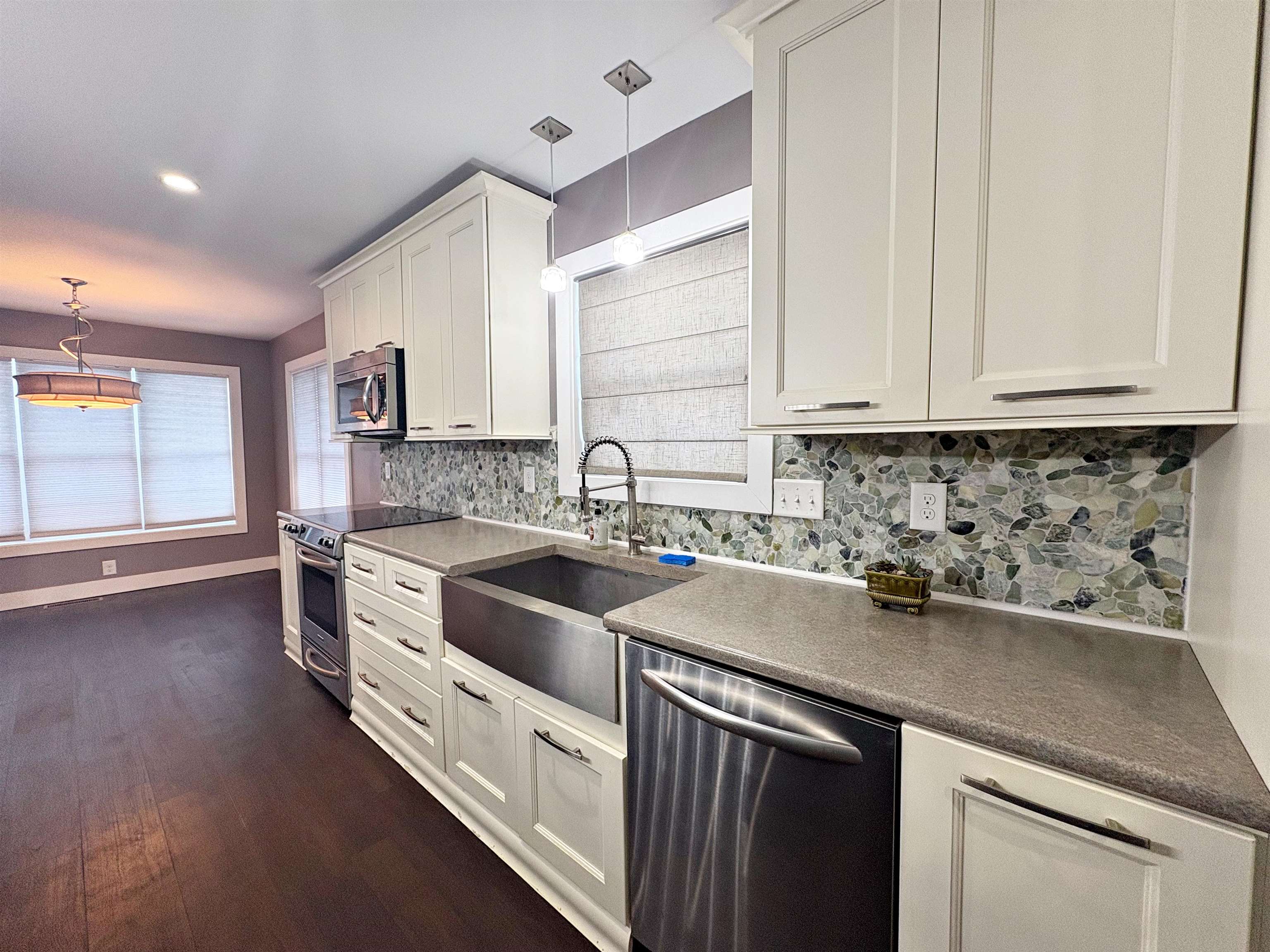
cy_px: 476
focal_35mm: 14
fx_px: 514
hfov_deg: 102.1
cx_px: 635
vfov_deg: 85.7
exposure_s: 1/60
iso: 125
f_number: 2.2
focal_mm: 2.22
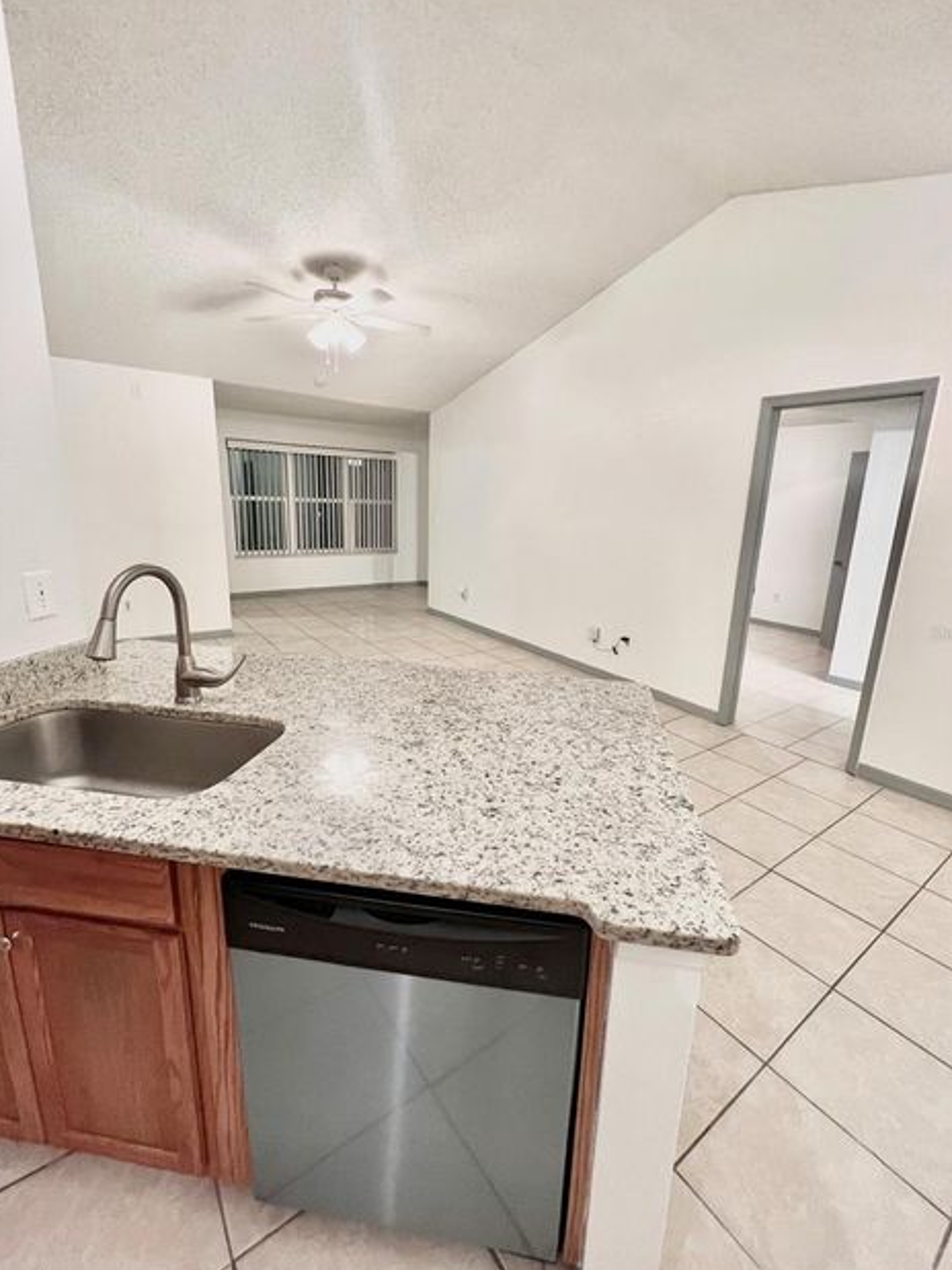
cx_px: 499
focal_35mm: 14
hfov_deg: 85.6
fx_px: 514
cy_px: 633
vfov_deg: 102.1
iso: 250
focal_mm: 1.57
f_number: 1.8
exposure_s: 1/60
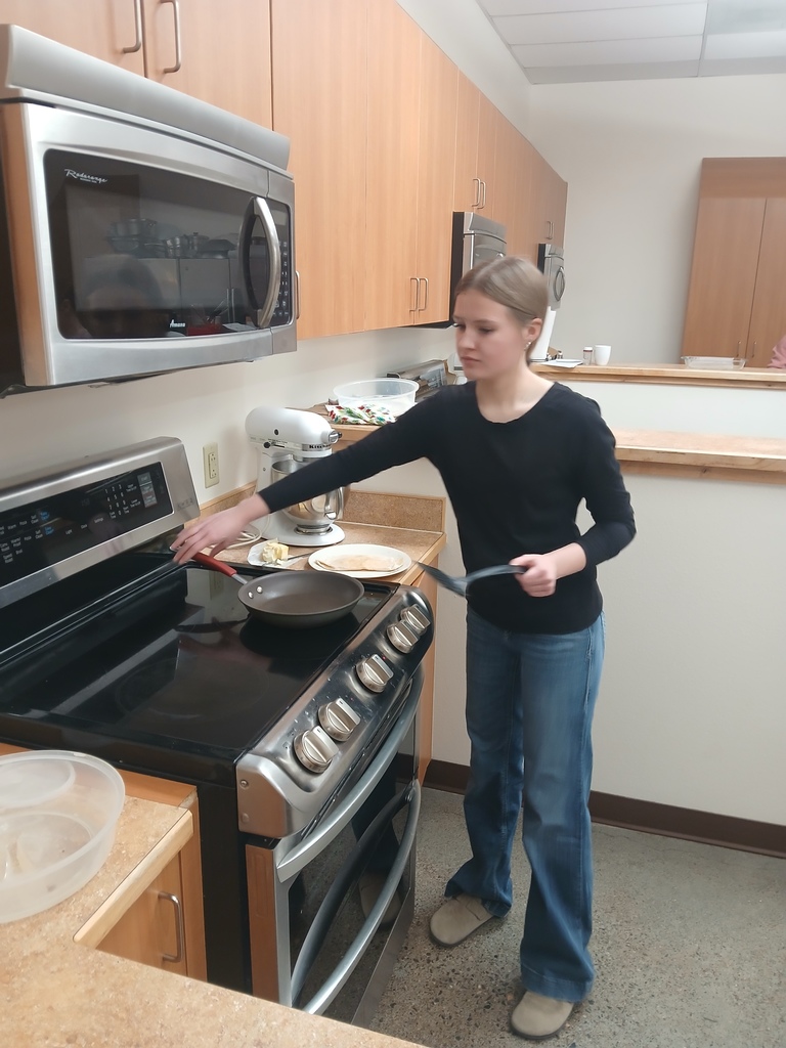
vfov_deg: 67.3
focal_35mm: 26
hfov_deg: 53.1
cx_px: 393
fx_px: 787
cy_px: 524
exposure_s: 1/40
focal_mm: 3.98
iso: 200
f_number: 1.8
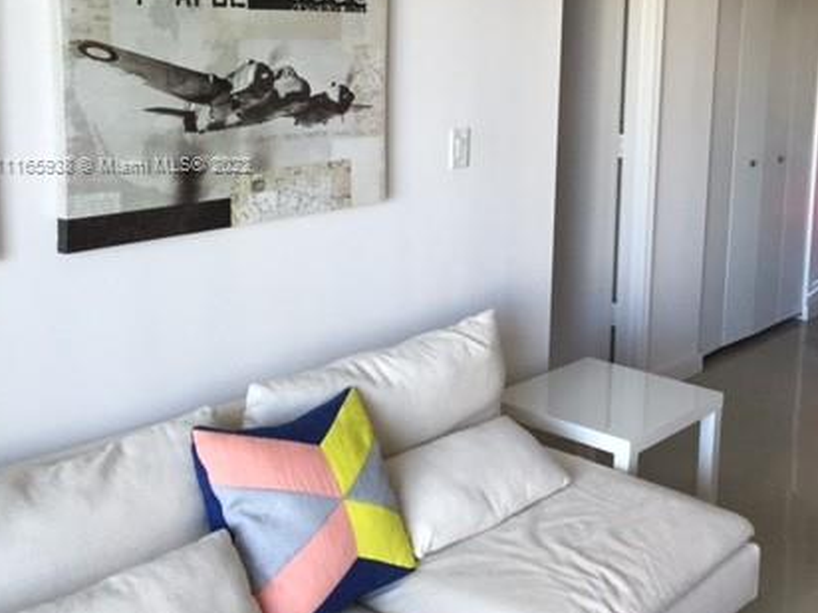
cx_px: 612
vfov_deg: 31.7
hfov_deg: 40.9
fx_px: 1063
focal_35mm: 45
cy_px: 167
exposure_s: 1/30
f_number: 2.2
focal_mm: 4.15
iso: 50
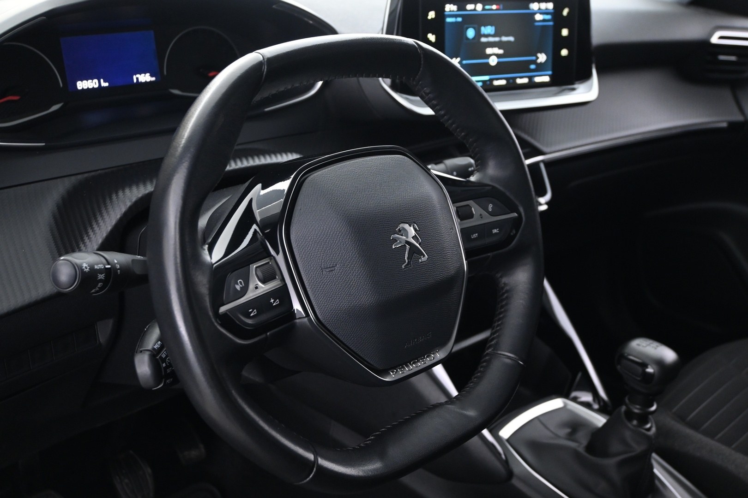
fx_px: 857
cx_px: 374
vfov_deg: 32.4
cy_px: 249
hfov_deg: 47.2
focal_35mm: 41
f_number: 4.5
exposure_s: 1/6
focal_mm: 27.5
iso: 1600
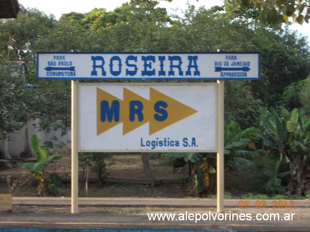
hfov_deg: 20.4
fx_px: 859
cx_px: 155
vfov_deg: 15.4
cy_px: 116
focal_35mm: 96
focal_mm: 13.6
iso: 180
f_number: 5.3
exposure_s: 1/60
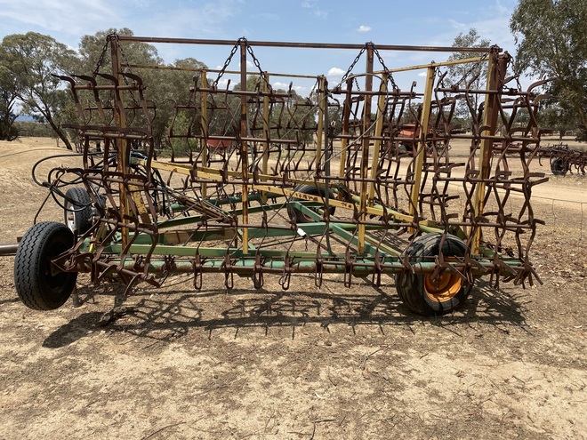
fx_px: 441
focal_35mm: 26
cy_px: 220
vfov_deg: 53.1
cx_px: 294
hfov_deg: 67.3
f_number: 1.8
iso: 32
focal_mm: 4.25
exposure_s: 1/2899
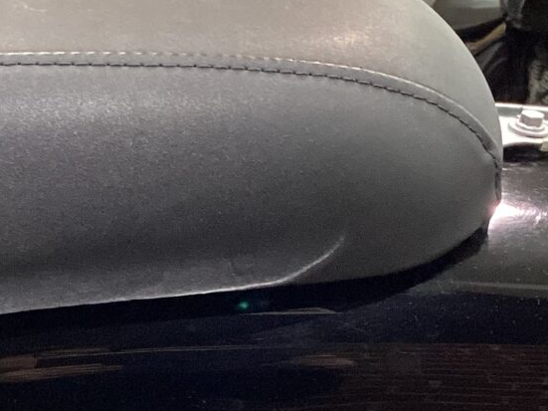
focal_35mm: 108
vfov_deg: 13.5
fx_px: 1709
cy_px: 407
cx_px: 222
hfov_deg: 18.2
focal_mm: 3.3
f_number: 2.4
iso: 250
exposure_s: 1/60
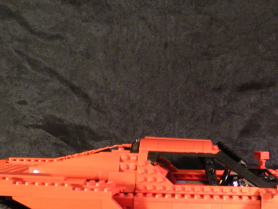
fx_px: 635
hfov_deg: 24.6
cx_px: 187
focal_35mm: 79
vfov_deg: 18.5
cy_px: 169
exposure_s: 1/7.9
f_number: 3.1
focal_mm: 6.3
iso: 206
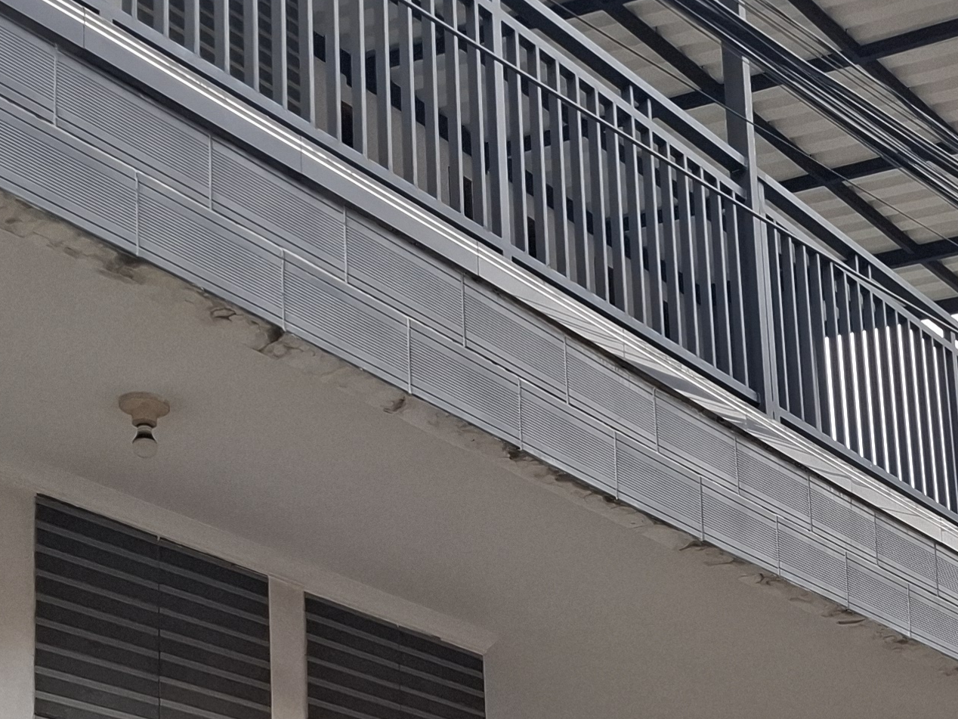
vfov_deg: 18.6
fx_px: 2048
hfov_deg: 25.6
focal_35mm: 74
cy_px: 904
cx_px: 842
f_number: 1.8
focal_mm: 5.54
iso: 50
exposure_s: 1/543
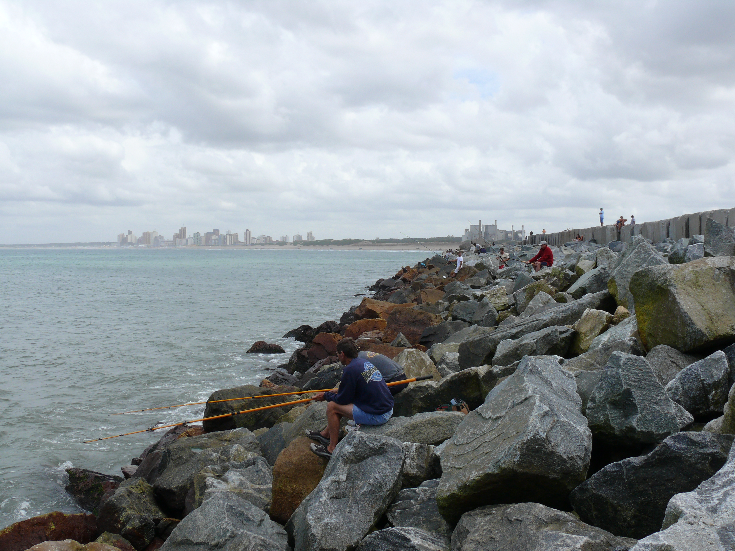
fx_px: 743
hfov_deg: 52.6
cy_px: 276
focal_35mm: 35
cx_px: 368
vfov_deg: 40.7
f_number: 5.6
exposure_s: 1/500
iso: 100
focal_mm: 7.4
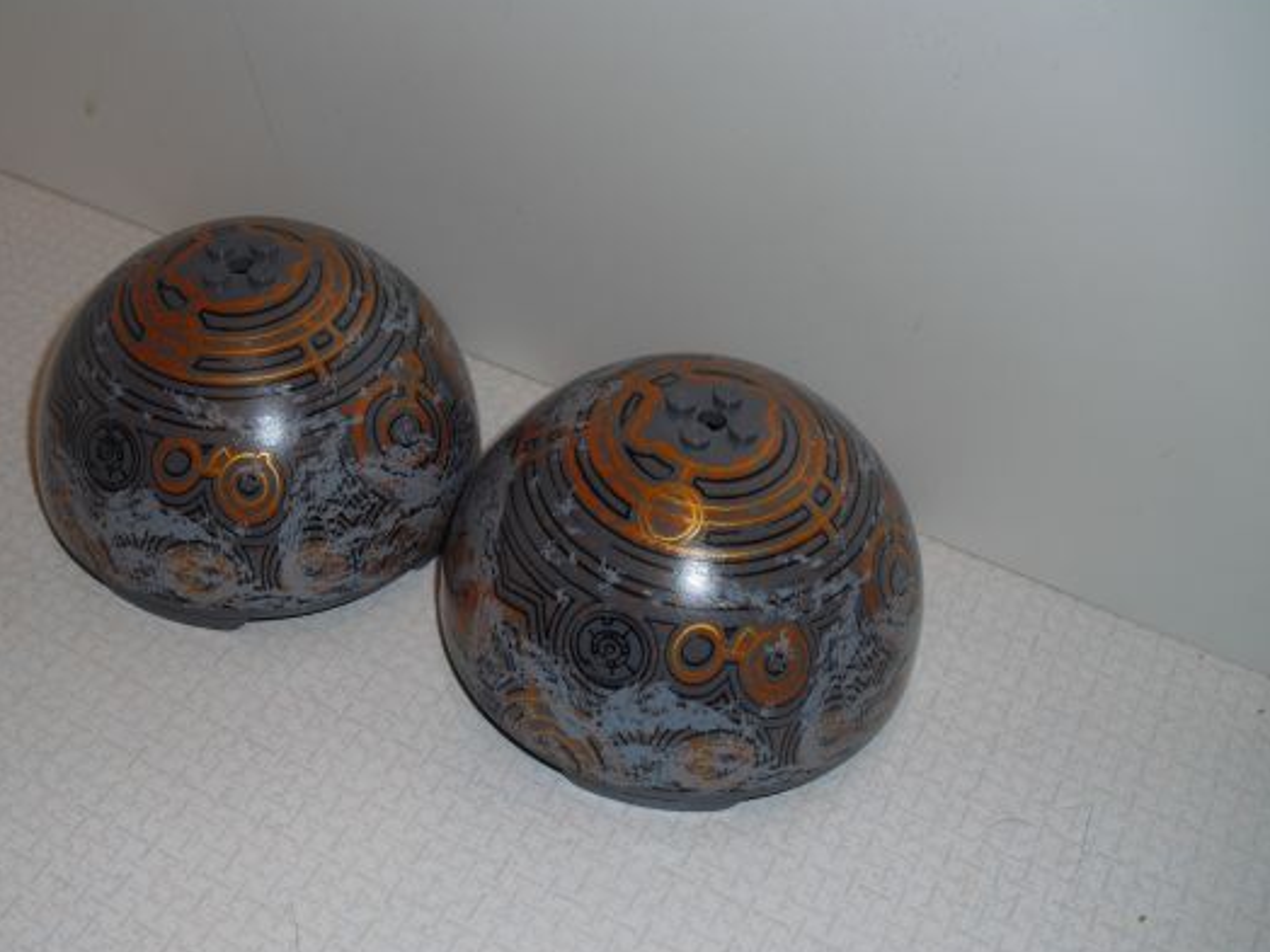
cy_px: 555
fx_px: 1614
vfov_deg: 32.8
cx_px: 497
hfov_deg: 42.7
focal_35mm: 44
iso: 64
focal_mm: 6.3
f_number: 3.1
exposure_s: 1/60
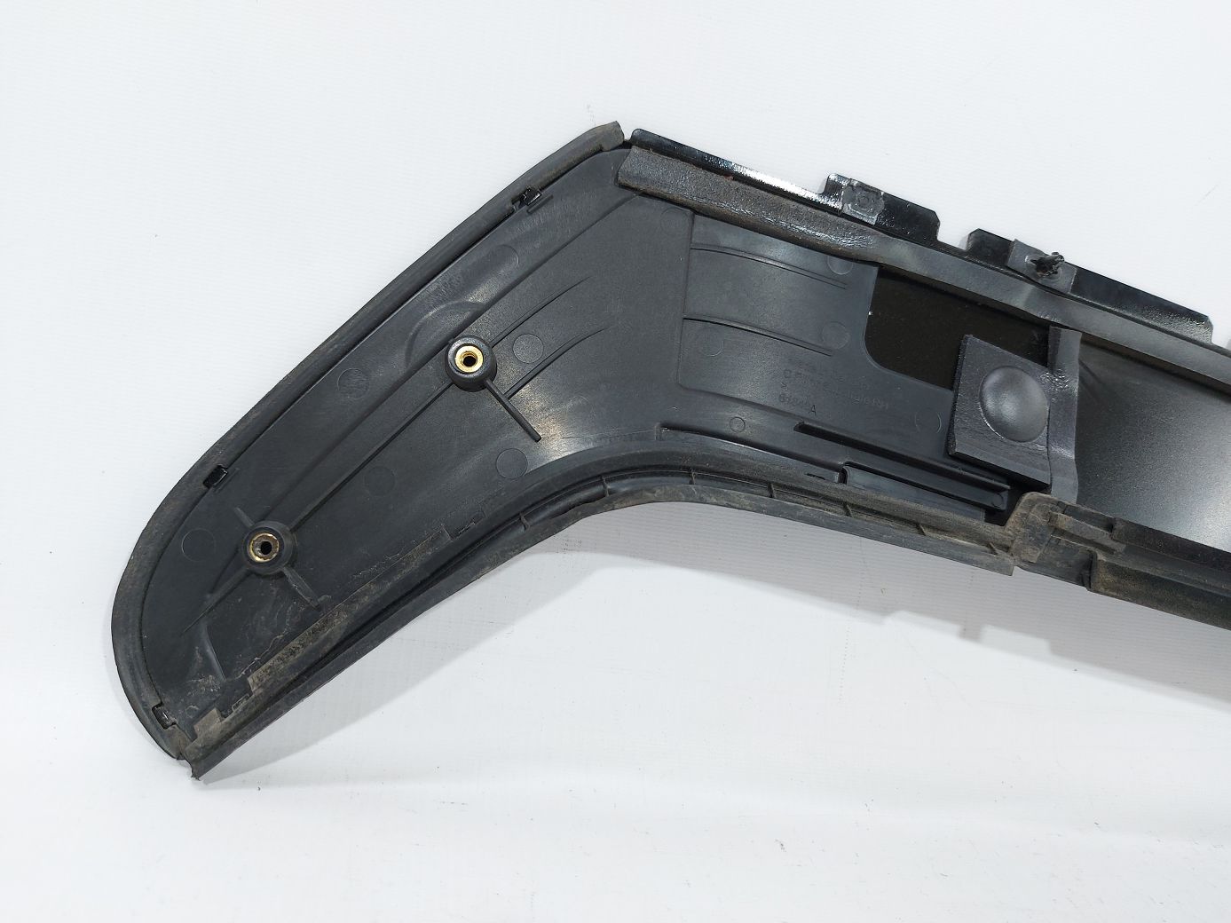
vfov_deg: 56.8
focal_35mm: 24
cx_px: 616
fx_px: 853
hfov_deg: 71.6
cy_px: 462
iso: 64
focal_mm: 5.23
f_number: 1.8
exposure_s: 1/50
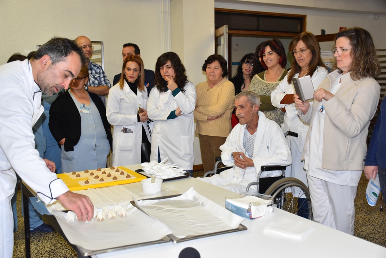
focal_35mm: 40
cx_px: 193
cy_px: 129
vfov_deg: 33.0
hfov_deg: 47.9
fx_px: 434
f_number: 4.5
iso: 800
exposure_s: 1/80
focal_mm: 27
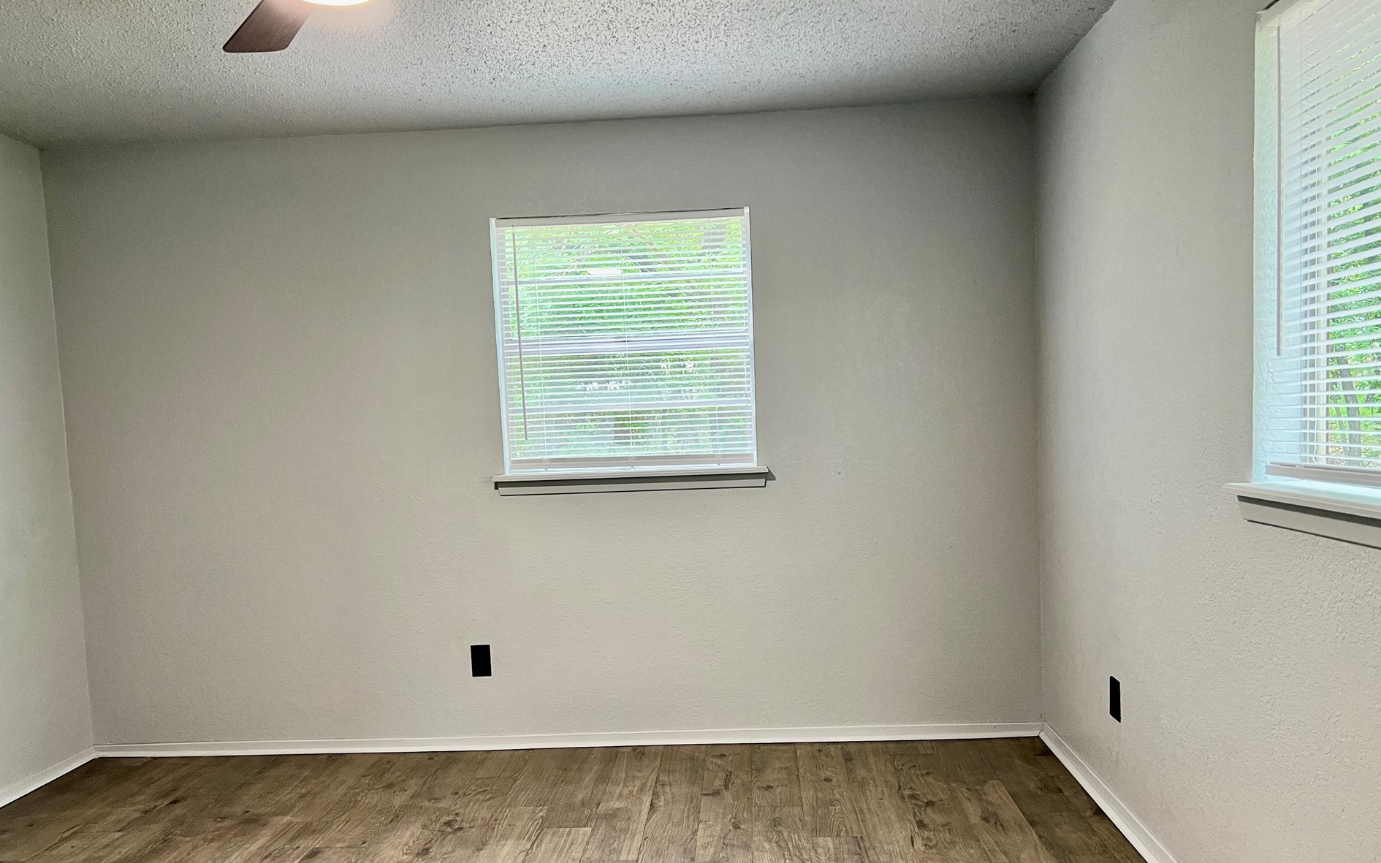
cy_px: 499
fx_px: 1054
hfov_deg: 66.5
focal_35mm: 28
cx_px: 700
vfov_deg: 44.4
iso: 160
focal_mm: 5.7
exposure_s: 1/60
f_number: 1.5
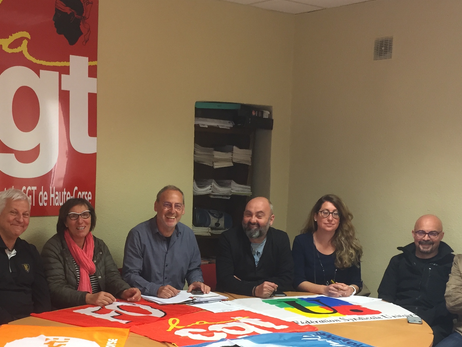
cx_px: 135
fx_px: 721
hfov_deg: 35.0
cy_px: 281
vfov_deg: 26.5
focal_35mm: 54
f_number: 2.2
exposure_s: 1/33
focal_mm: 4.15
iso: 100
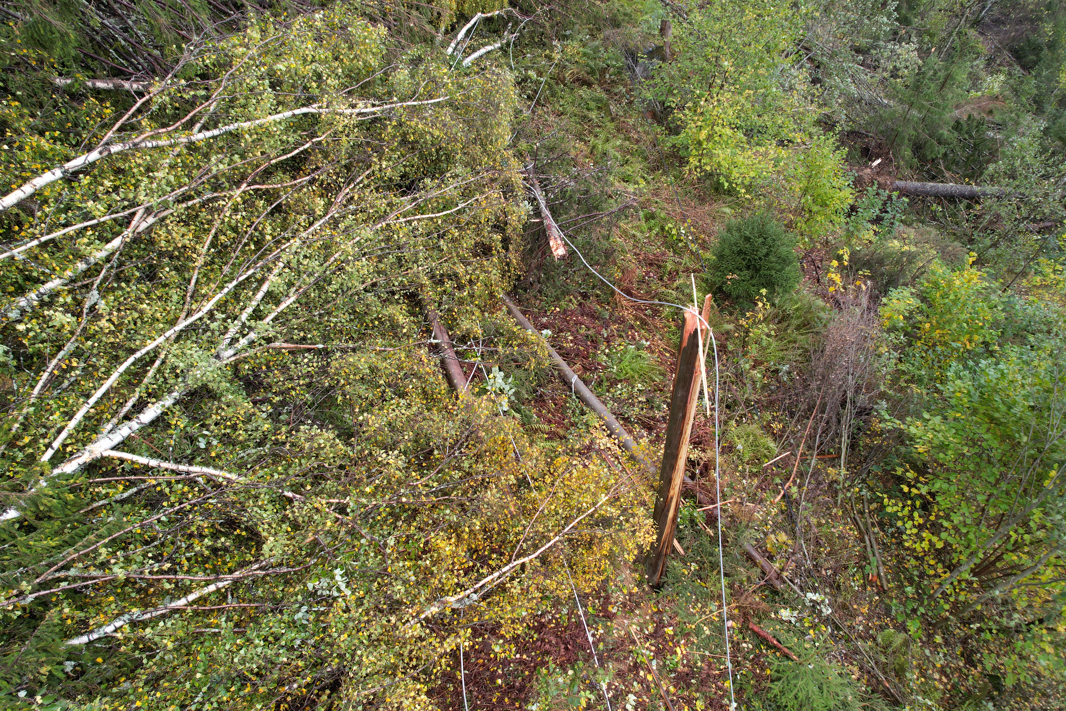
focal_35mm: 22
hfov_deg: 78.6
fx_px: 651
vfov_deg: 57.2
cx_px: 533
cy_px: 356
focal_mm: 8.38
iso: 100
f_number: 2.8
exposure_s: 1/200
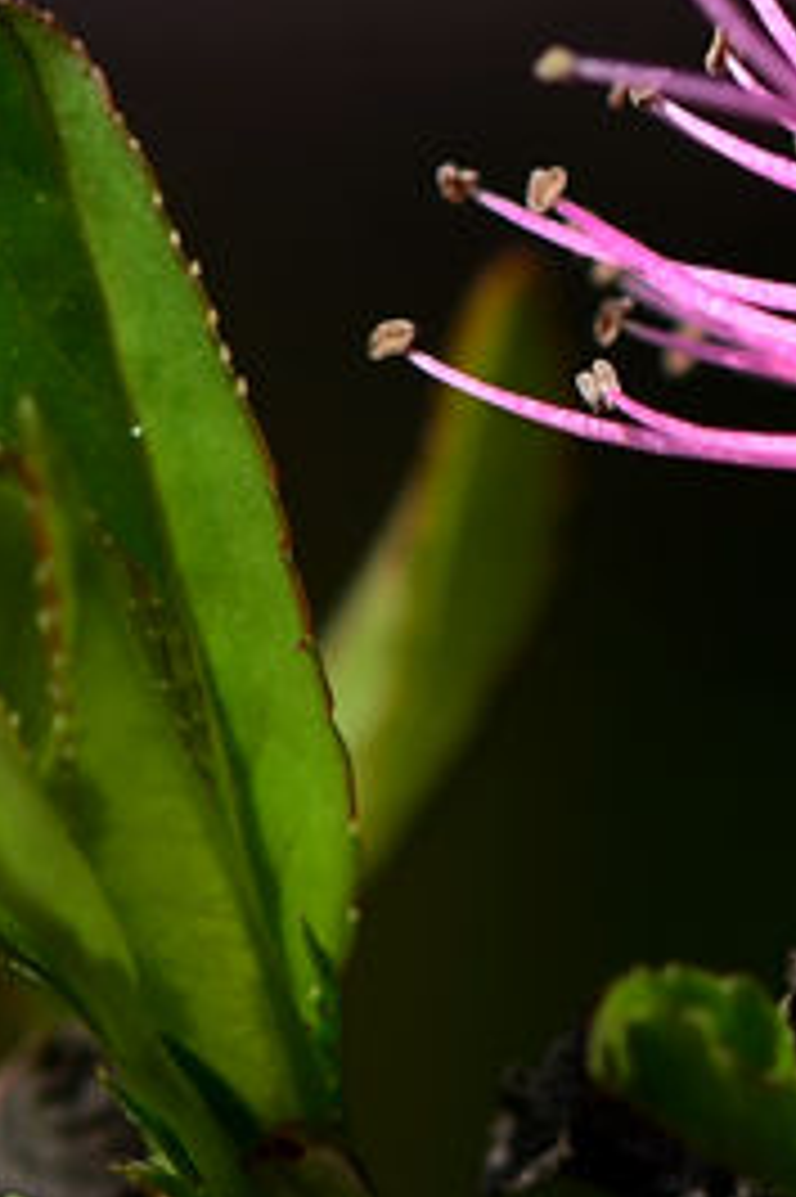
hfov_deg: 1.5
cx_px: 693
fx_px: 29449
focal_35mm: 887
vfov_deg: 2.3
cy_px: -369
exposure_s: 1/350
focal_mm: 105
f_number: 5.6
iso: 100
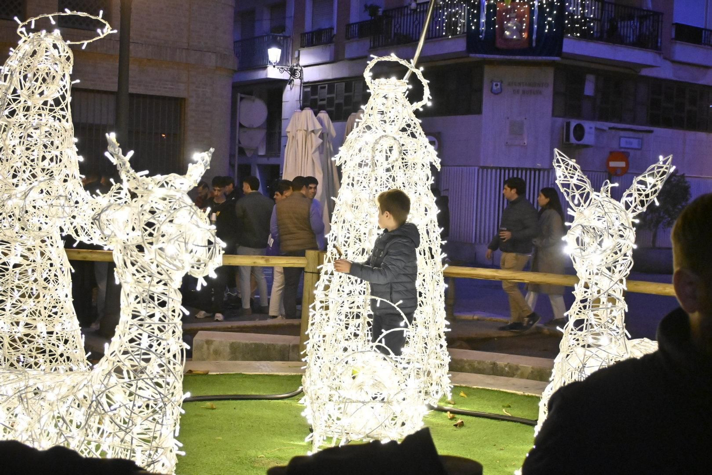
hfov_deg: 37.8
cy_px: 238
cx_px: 356
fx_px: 1038
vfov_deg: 25.8
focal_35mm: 52
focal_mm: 35
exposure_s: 1/125
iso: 4000
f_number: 5.3
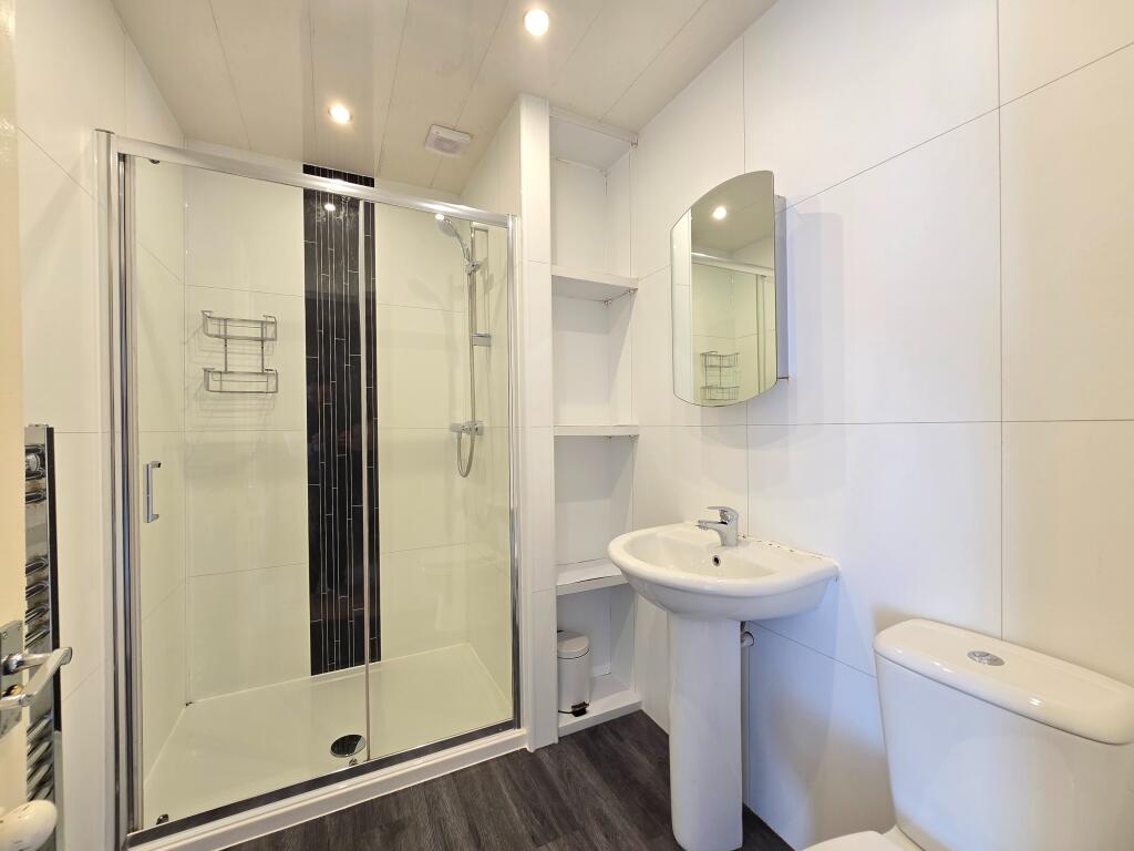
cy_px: 426
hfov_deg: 106.2
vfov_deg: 89.9
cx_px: 567
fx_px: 426
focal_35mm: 13
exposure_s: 1/50
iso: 100
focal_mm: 2.2
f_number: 2.2
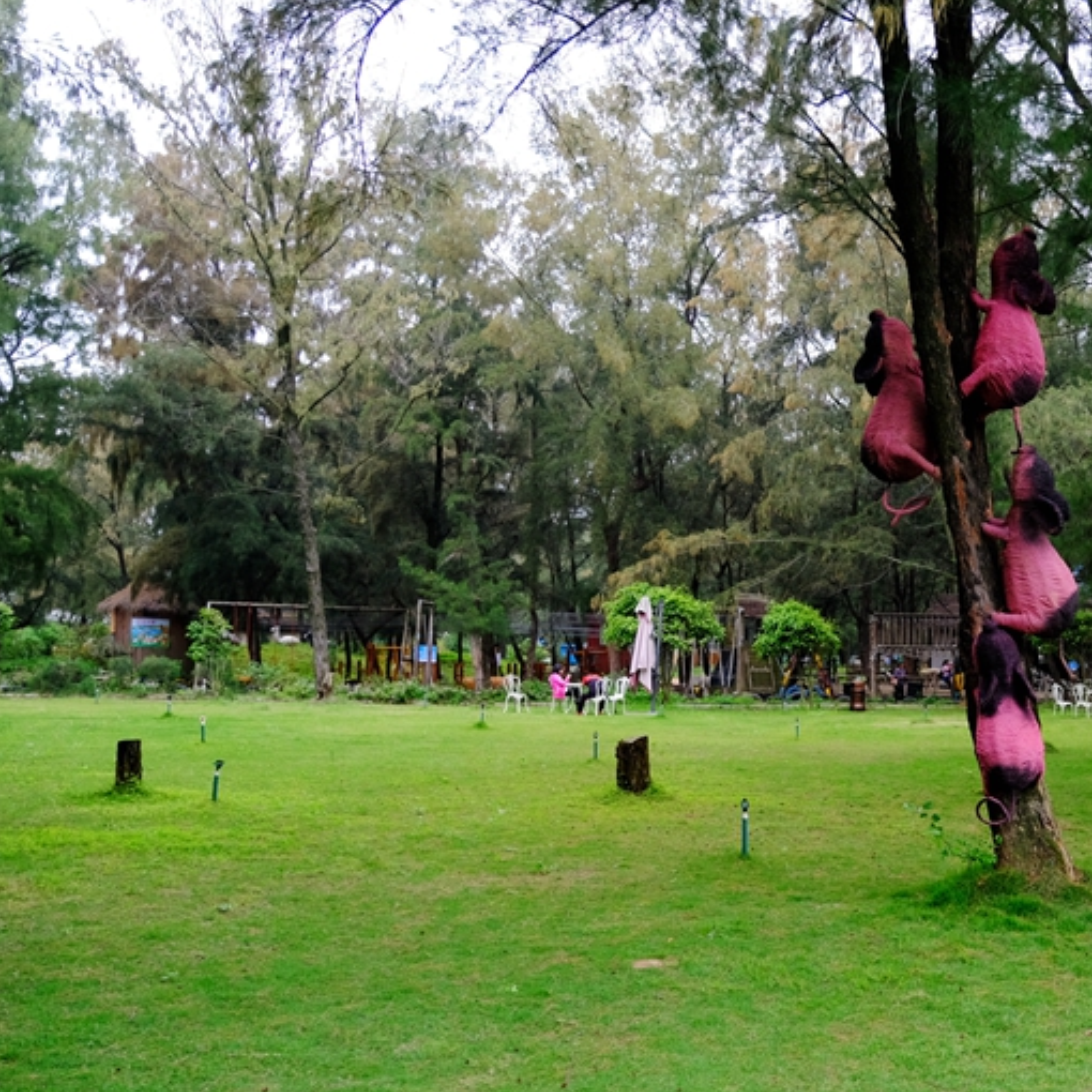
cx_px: 1041
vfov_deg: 41.8
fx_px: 1428
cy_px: 611
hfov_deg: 38.2
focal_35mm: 40
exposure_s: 1/680
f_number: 2.8
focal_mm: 16
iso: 500
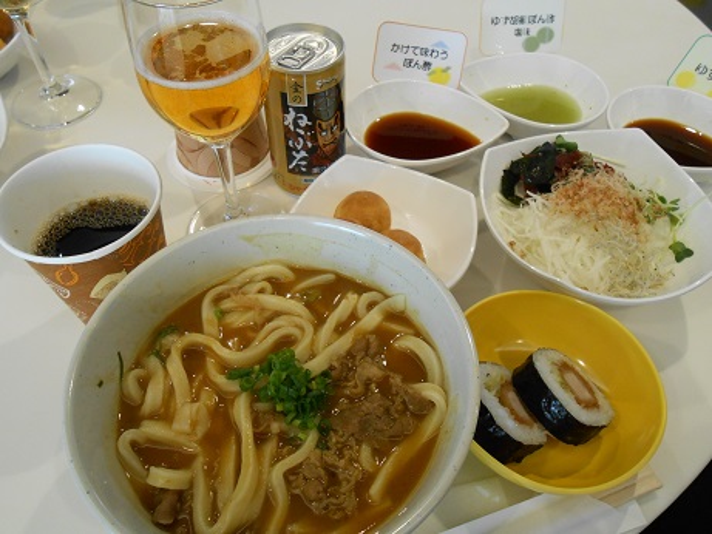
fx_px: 617
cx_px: 356
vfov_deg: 46.8
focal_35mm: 30
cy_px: 267
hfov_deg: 60.0
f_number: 3.8
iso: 320
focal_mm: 5.3
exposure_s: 1/30
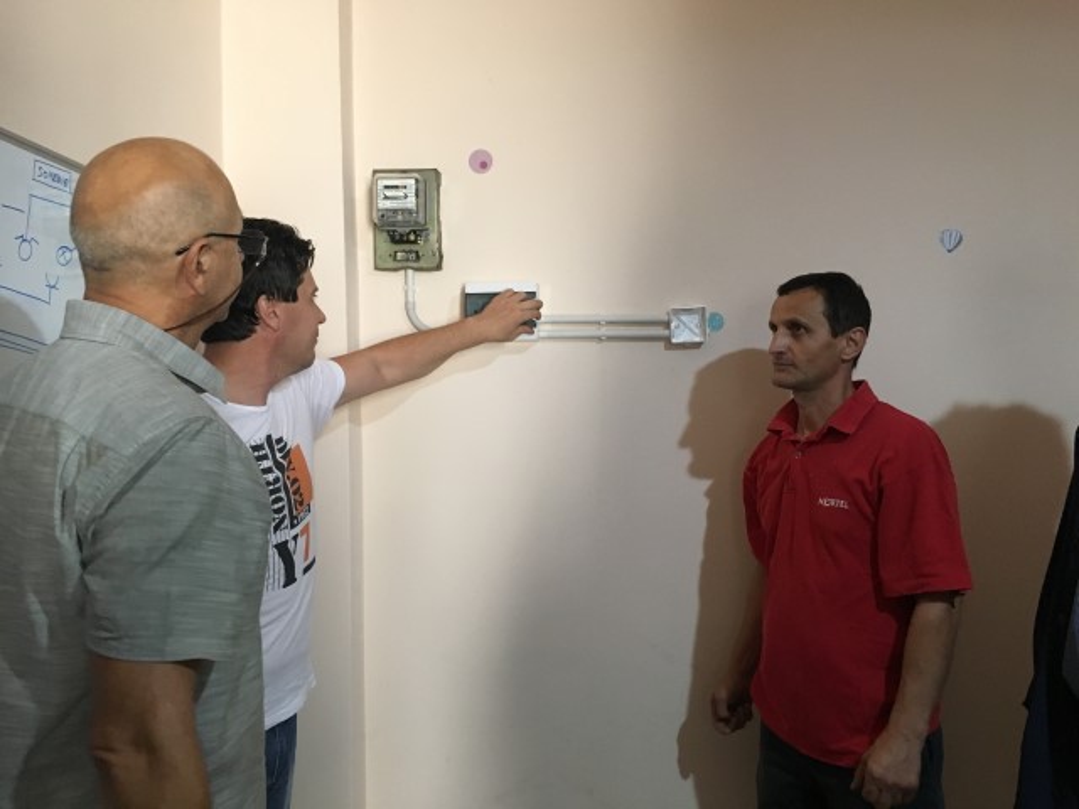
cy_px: 404
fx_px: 904
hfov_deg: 61.7
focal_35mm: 29
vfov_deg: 48.2
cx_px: 540
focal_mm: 4.15
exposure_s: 1/33
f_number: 2.2
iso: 200
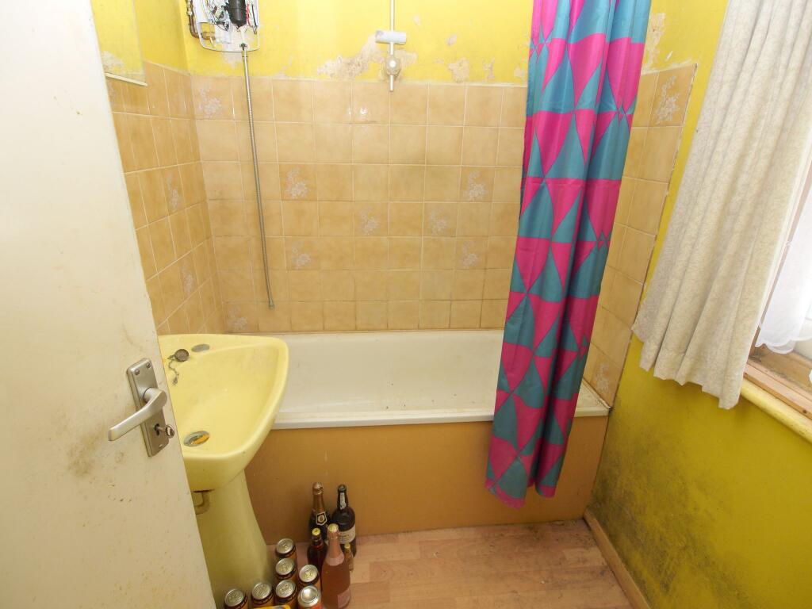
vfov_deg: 71.6
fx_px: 422
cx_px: 406
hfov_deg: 87.8
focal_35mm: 18
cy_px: 304
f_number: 4
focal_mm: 9
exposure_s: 1/60
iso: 100
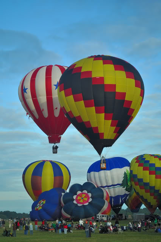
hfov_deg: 16.5
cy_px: 121
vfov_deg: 24.6
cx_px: 80
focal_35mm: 82
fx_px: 555
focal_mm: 55
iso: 200
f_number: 5.6
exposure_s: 1/100
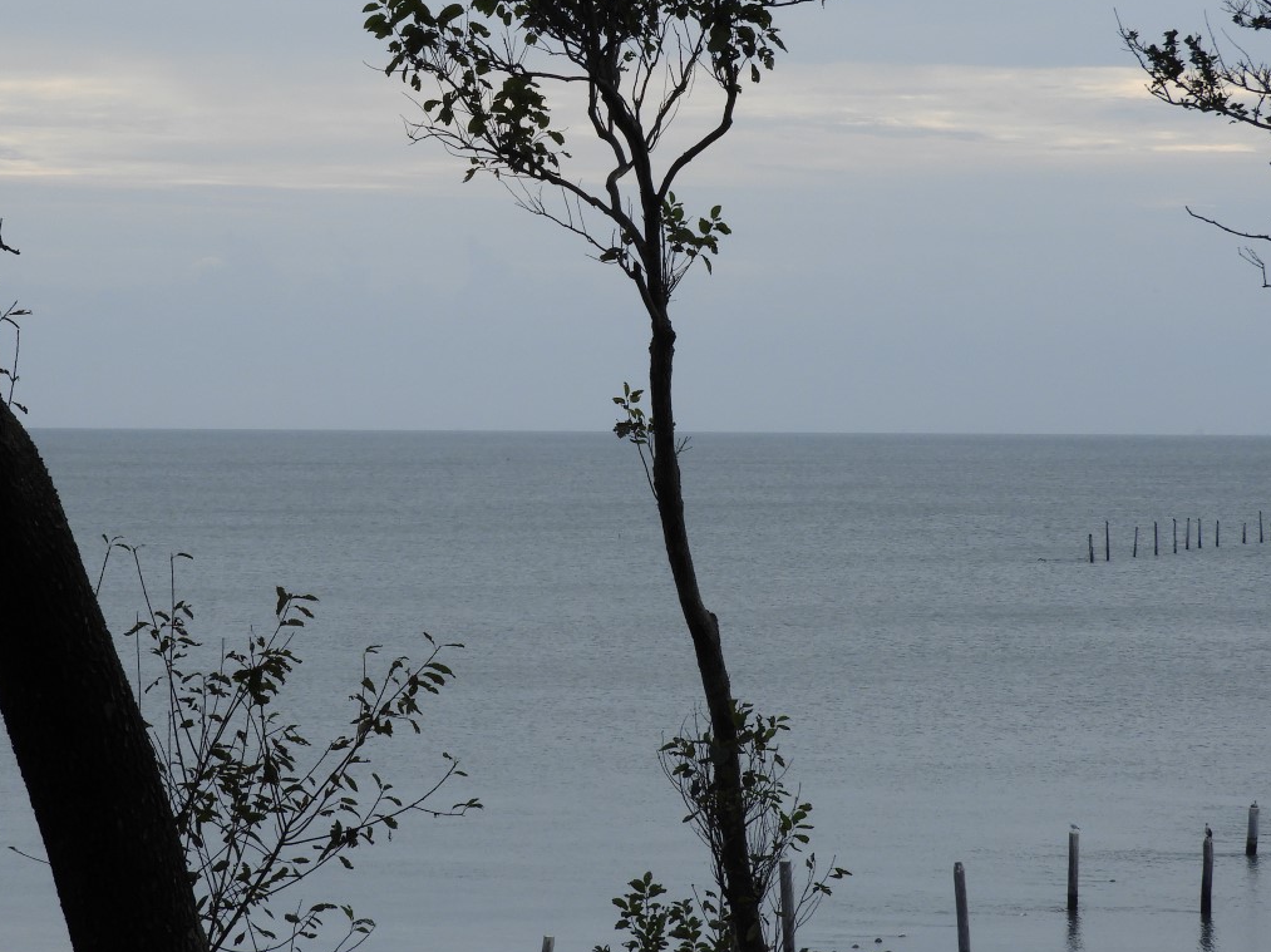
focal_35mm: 192
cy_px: 320
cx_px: 413
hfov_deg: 10.3
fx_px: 7047
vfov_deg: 7.7
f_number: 5
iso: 100
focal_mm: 24.2
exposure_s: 1/200
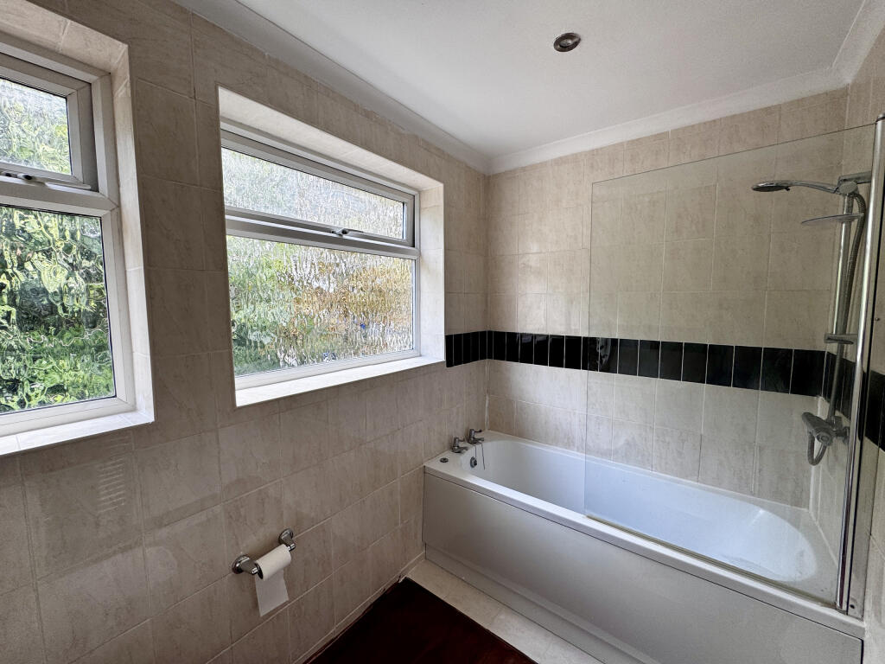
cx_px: 442
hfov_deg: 102.1
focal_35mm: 14
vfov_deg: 85.7
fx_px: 358
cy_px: 332
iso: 50
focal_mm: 2.22
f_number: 2.2
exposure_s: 1/99
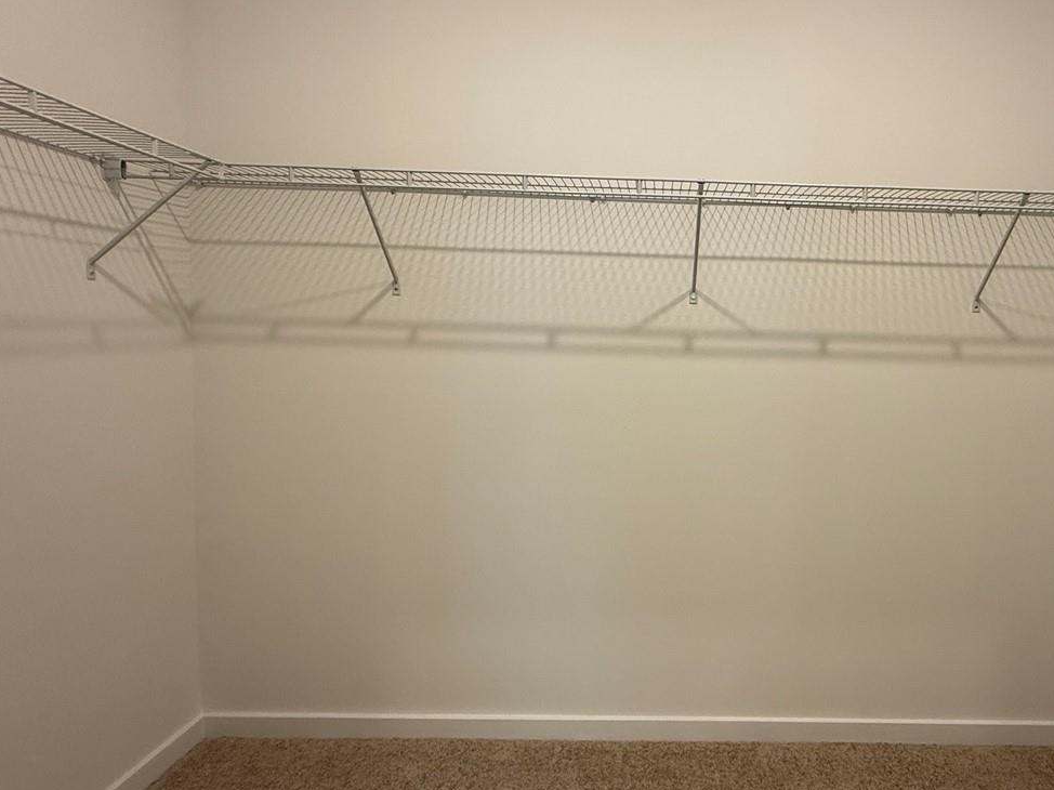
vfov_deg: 58.9
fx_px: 700
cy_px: 387
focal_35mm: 23
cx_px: 685
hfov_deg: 72.2
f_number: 2.2
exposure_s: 1/120
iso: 160
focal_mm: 2.22
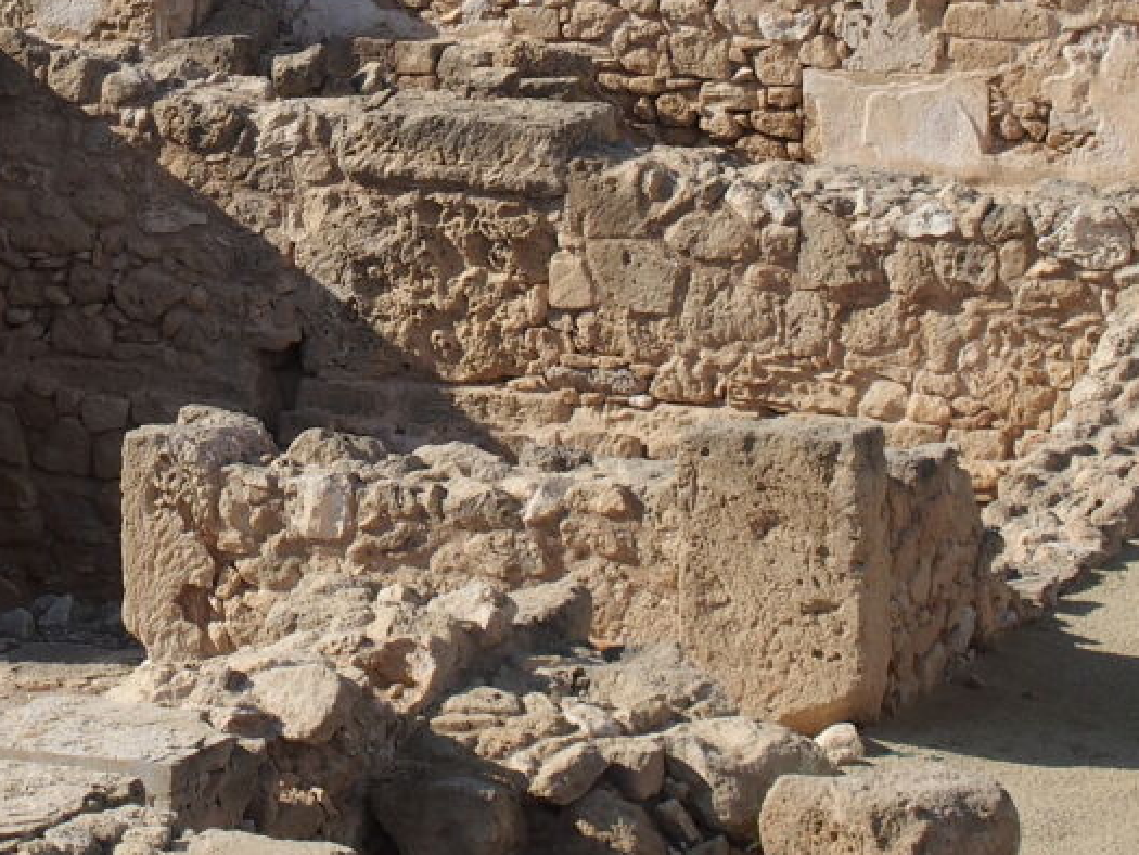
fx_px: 5595
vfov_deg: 8.7
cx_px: -158
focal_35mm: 170
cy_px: -52
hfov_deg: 11.4
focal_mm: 13.2
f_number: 4
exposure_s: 1/800
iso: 100
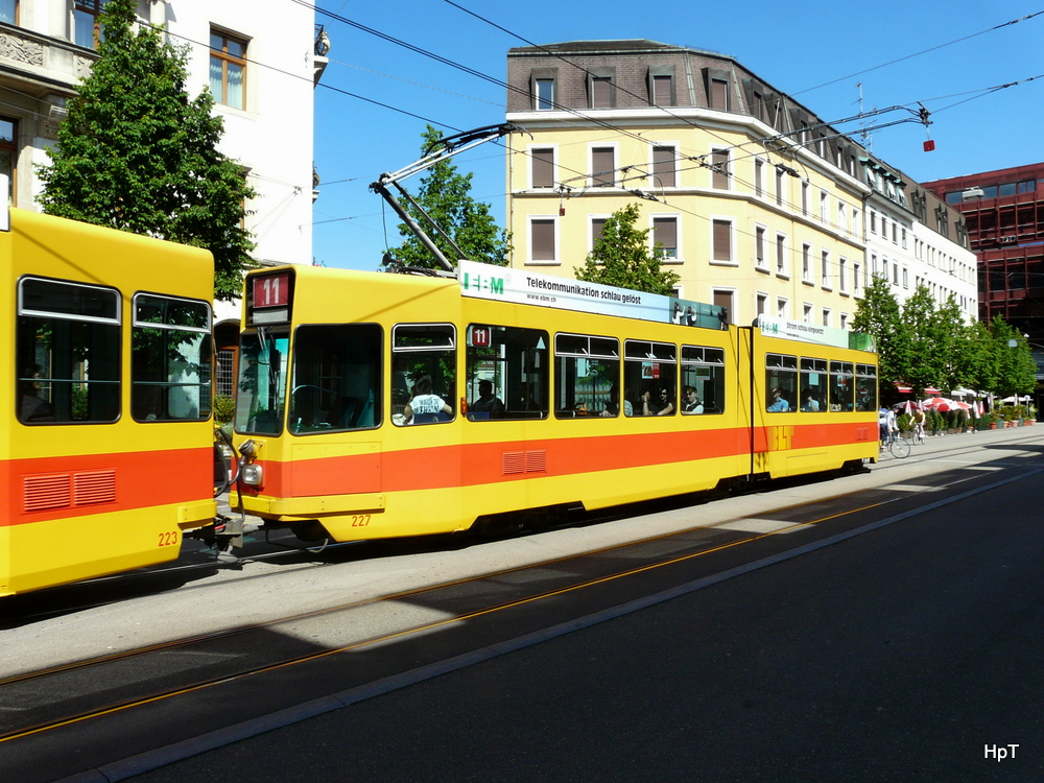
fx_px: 844
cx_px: 522
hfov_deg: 63.4
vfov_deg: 49.7
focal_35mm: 28
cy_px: 392
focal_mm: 4.6
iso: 100
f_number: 5.6
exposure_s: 1/250
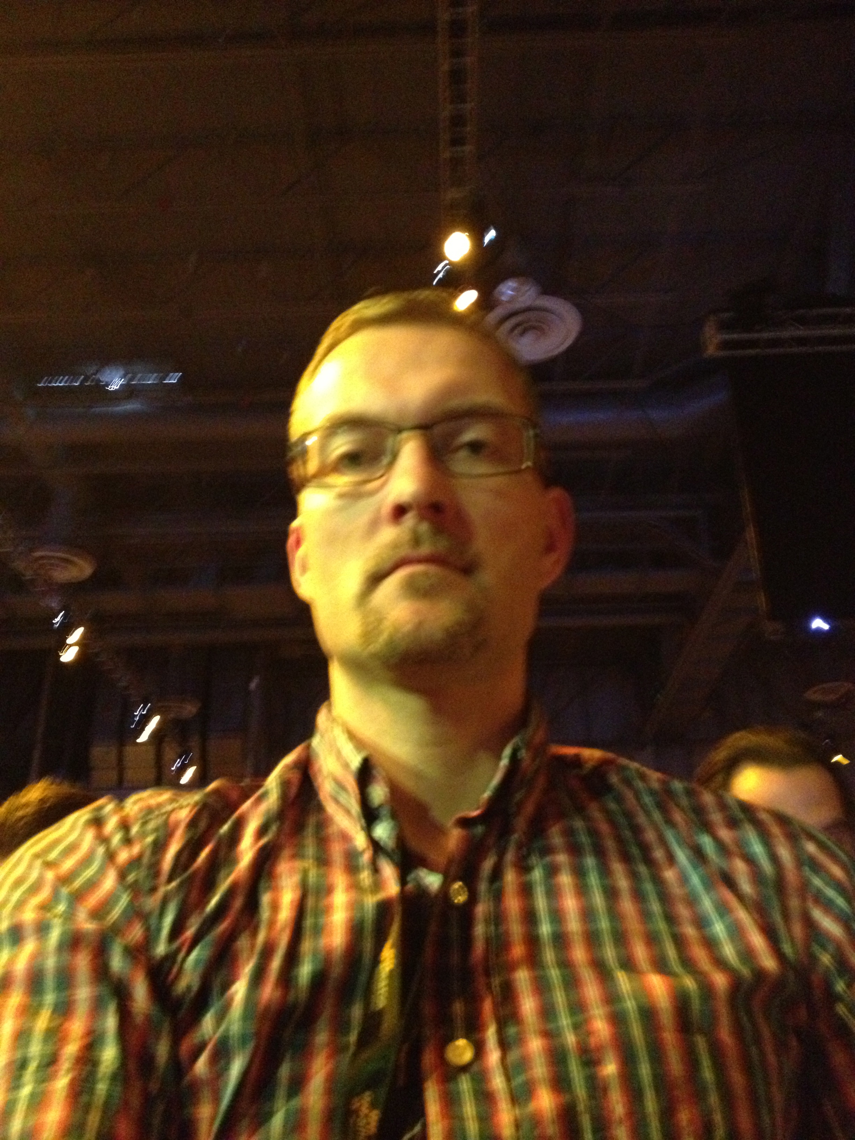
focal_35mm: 35
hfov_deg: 40.7
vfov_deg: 52.6
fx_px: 1153
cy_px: 570
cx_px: 428
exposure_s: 1/15
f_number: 2.4
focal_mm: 4.28
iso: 800
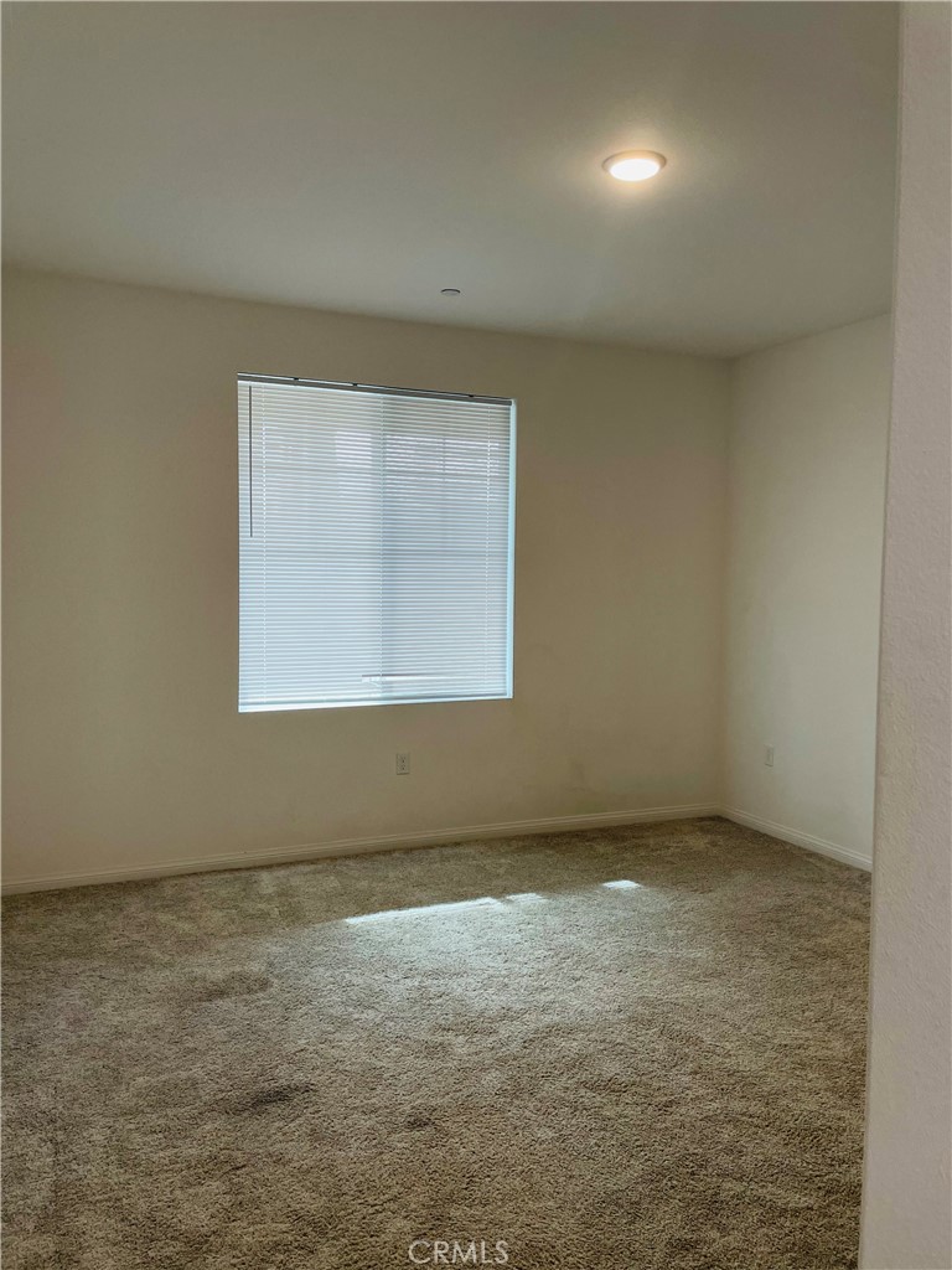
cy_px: 635
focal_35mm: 26
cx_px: 476
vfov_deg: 67.3
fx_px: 953
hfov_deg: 53.1
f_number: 1.6
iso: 100
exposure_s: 1/120
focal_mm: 4.2
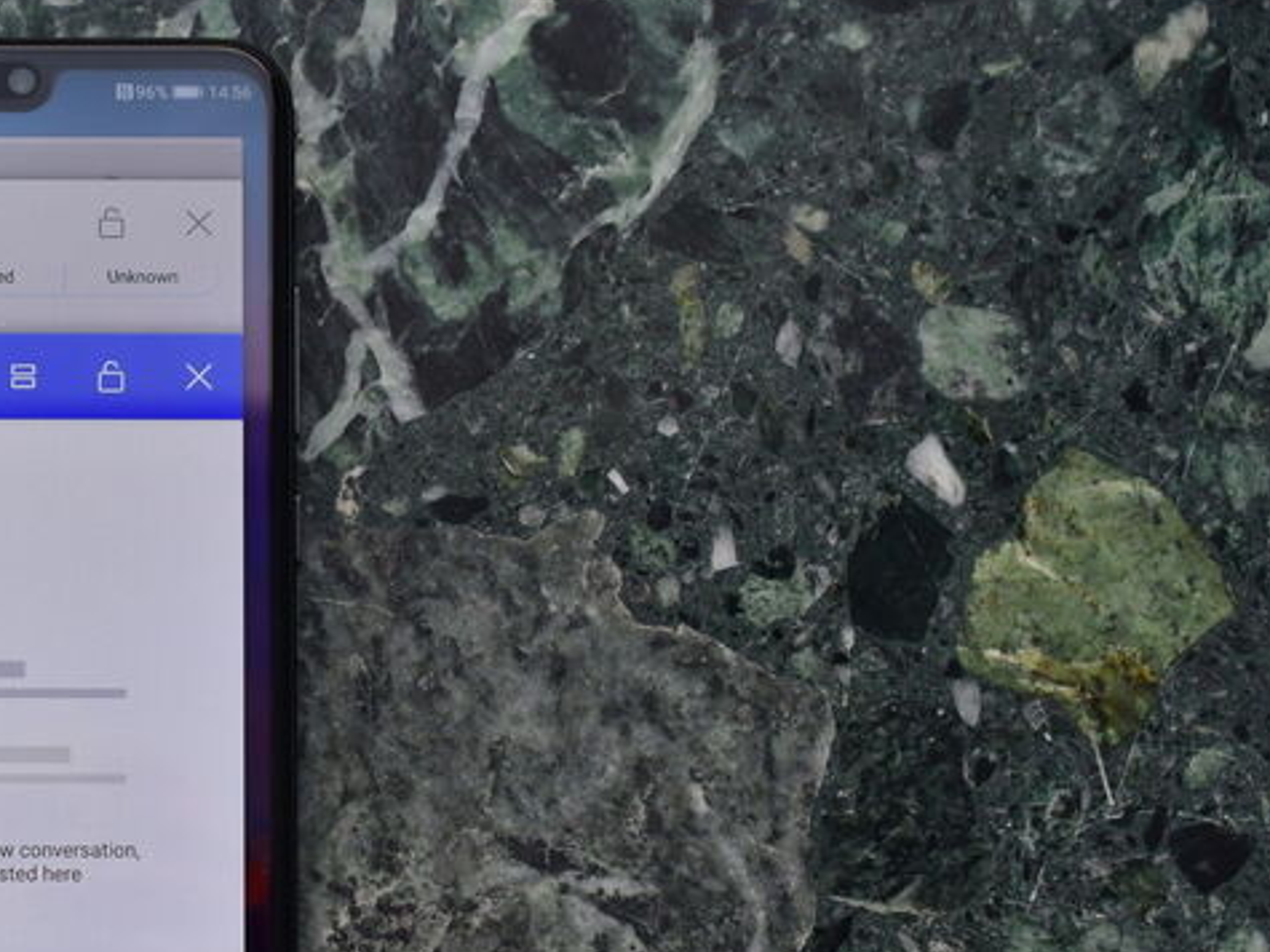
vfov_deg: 14.1
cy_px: 584
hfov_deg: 18.4
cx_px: 114
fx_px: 3851
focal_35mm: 105
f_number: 7.1
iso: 400
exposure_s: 1/200
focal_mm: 36
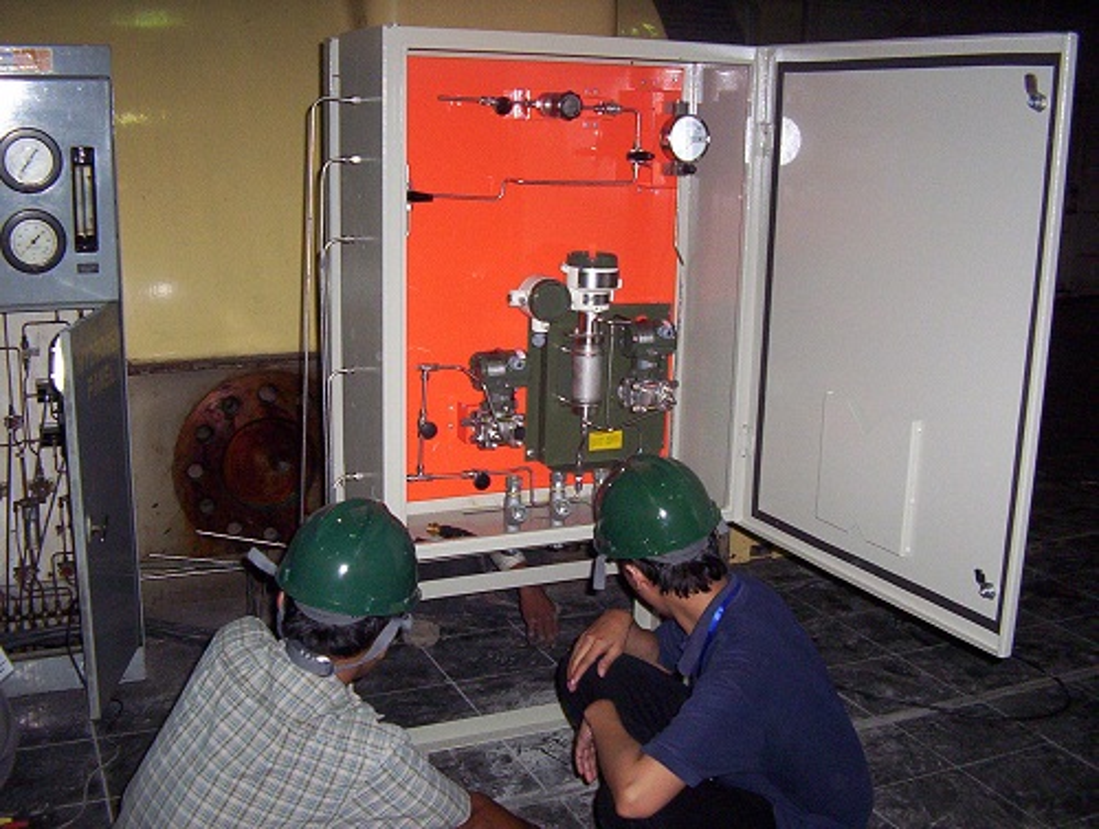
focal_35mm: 39
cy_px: 414
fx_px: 1241
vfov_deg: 36.9
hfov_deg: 47.8
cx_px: 550
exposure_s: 1/60
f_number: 3.84
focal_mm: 5.26
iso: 140
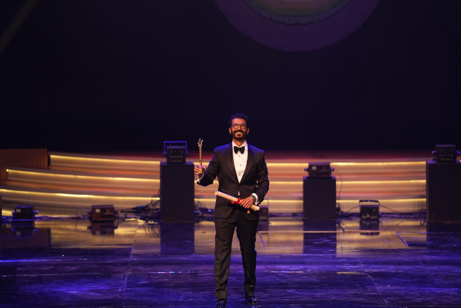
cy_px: 154
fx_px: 2561
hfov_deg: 10.3
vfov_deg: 6.9
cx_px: 230
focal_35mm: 200
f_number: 2.8
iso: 1600
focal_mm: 200
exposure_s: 1/125
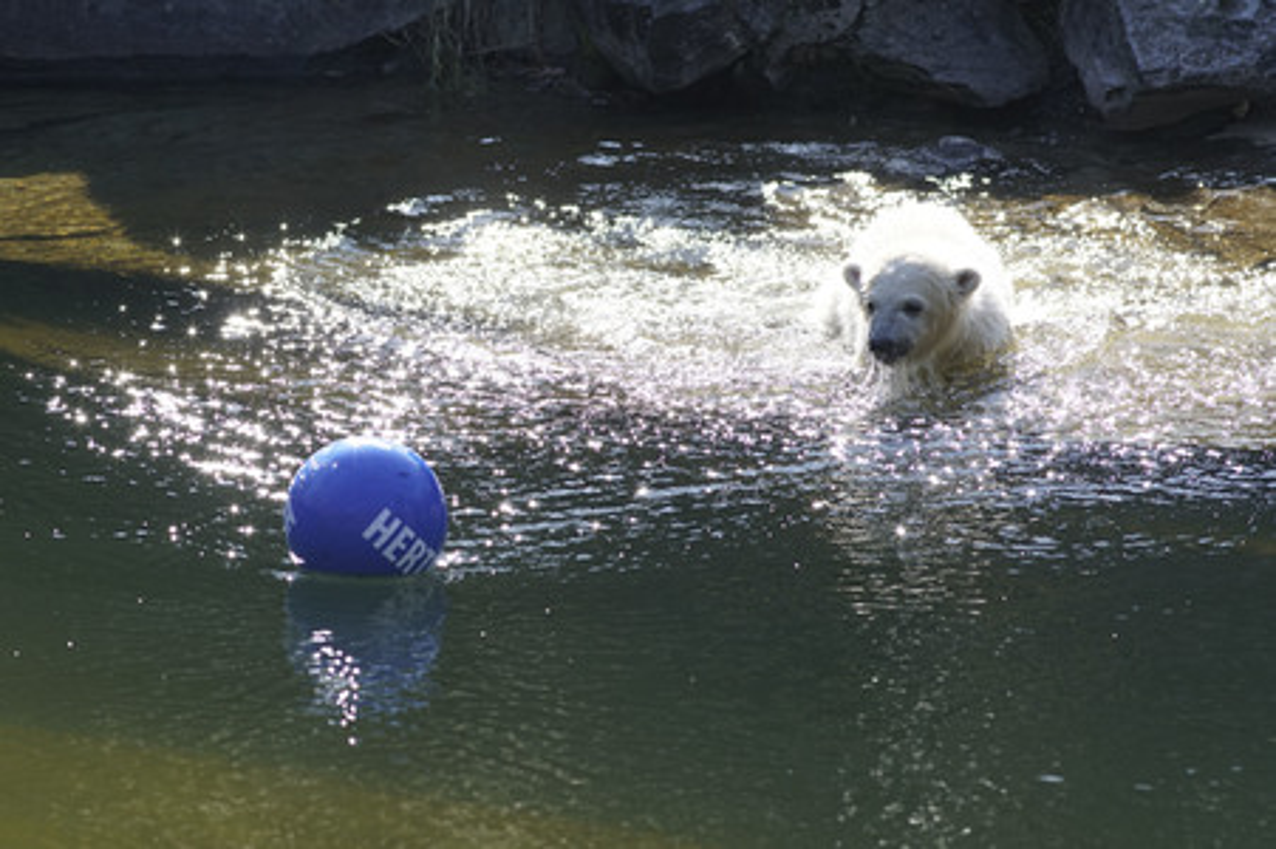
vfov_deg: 6.9
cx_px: 638
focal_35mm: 200
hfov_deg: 10.3
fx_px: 7084
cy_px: 424
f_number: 5
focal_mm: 200
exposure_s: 1/1250
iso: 640
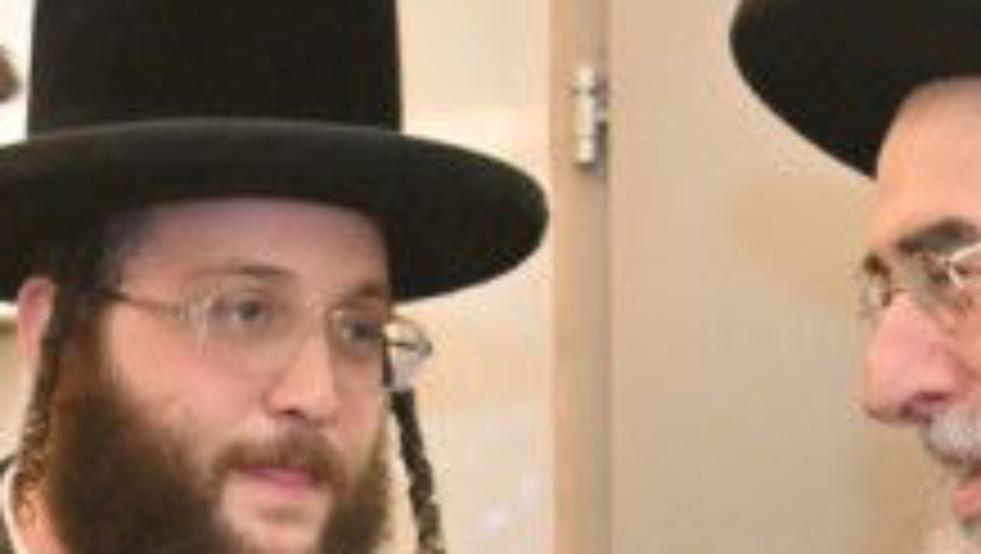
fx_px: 3072
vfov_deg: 9.8
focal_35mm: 118
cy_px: 993
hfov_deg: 18.1
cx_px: 558
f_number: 4
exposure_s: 1/200
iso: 800
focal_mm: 24
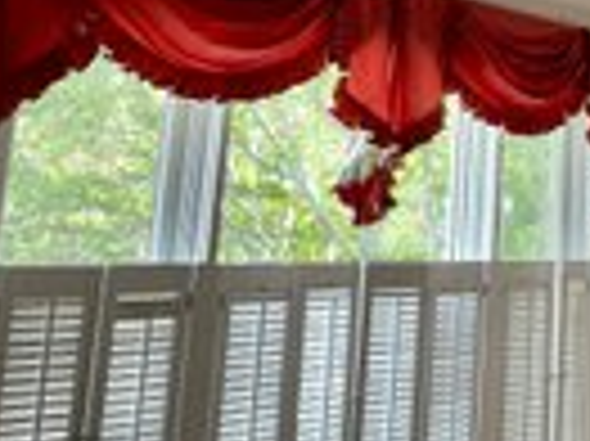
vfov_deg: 20.4
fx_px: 1158
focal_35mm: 68
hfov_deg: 26.5
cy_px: -61
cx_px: 637
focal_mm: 4.2
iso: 125
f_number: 1.6
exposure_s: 1/121
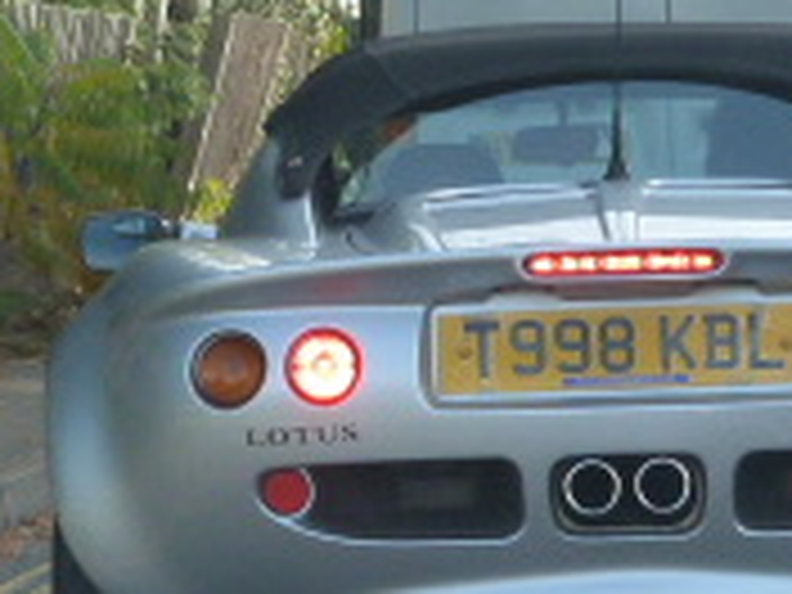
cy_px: 238
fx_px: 6086
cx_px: 428
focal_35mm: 266
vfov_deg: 5.6
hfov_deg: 7.4
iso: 250
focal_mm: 13.2
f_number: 4
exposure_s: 1/250
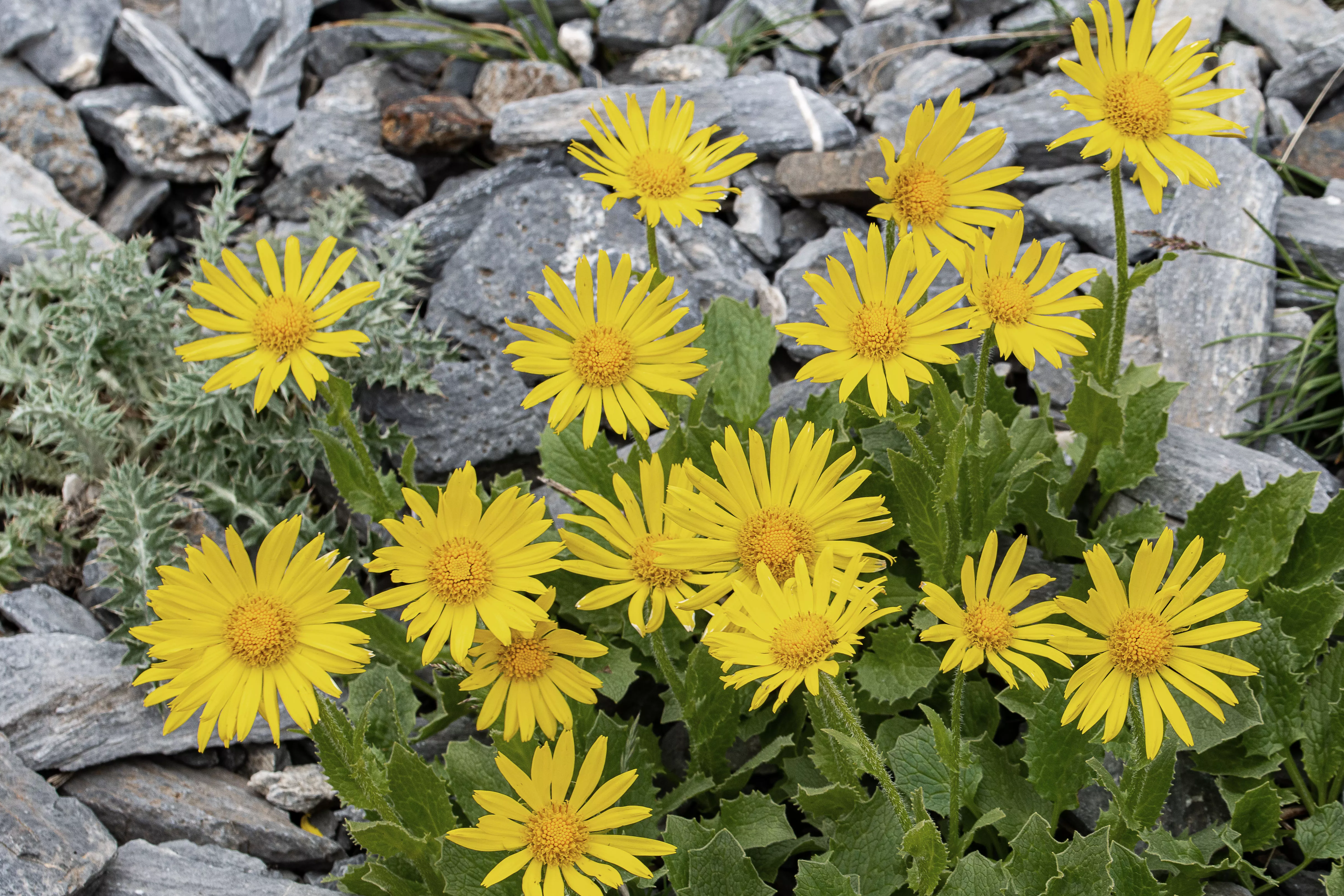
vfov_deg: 8.9
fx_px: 5786
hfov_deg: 13.2
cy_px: 450
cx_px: 734
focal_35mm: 155
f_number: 11
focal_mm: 90
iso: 200
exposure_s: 1/160
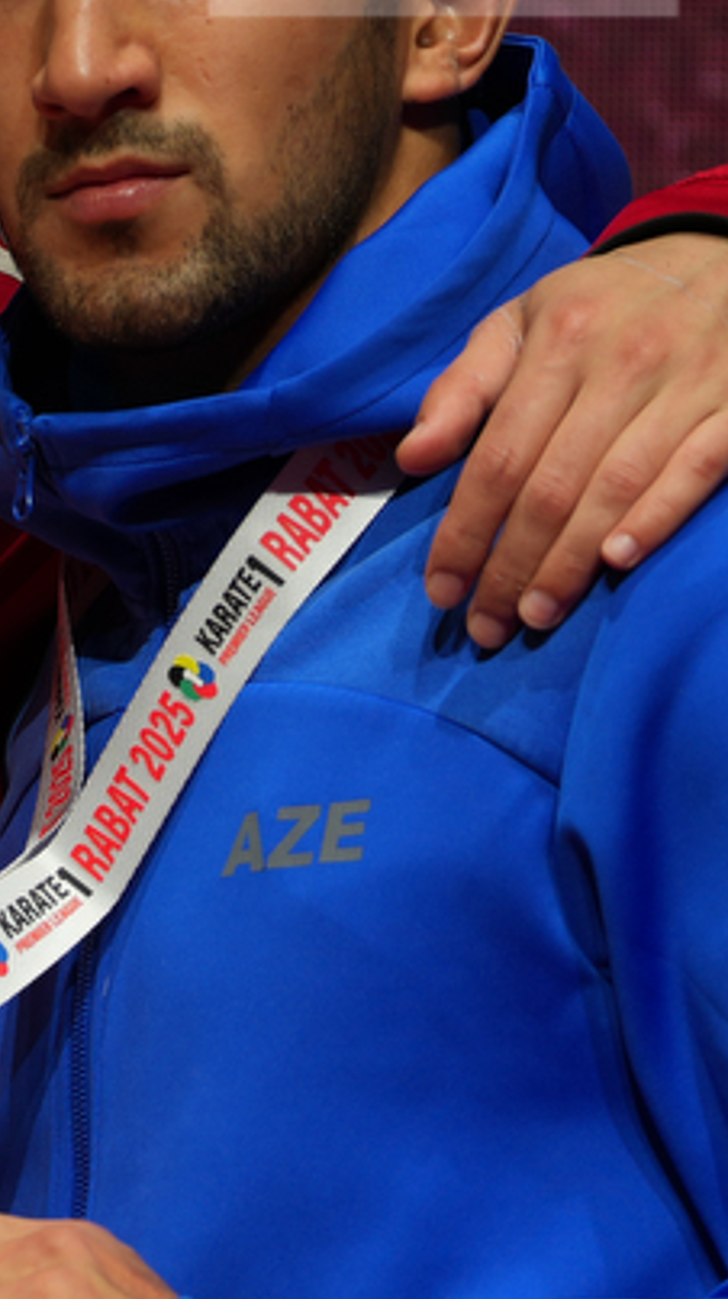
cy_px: 680
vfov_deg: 2.9
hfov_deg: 1.6
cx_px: -1263
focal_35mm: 741
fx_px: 25488
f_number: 2.8
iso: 100
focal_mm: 178
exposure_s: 1/250
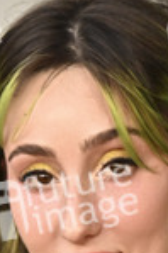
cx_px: 101
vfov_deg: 8.3
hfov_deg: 5.5
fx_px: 1733
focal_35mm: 247
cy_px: 290
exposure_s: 1/320
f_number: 4.5
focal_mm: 92
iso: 2500
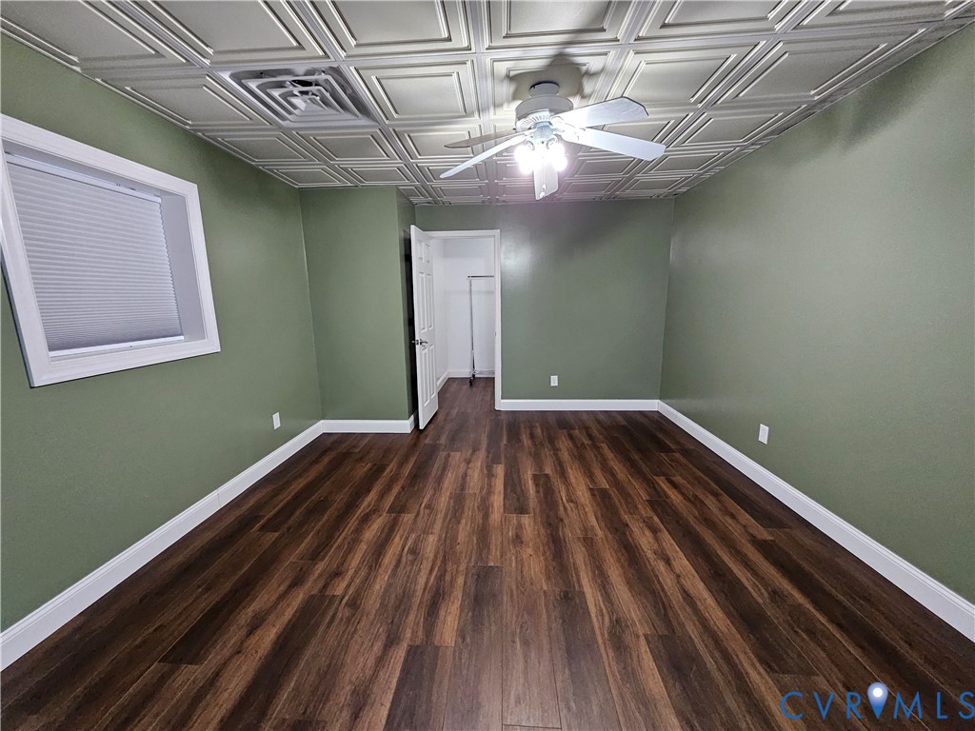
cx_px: 488
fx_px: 366
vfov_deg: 89.9
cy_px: 366
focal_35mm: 13
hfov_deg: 106.2
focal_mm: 1.74
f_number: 2.2
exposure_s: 1/60
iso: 400
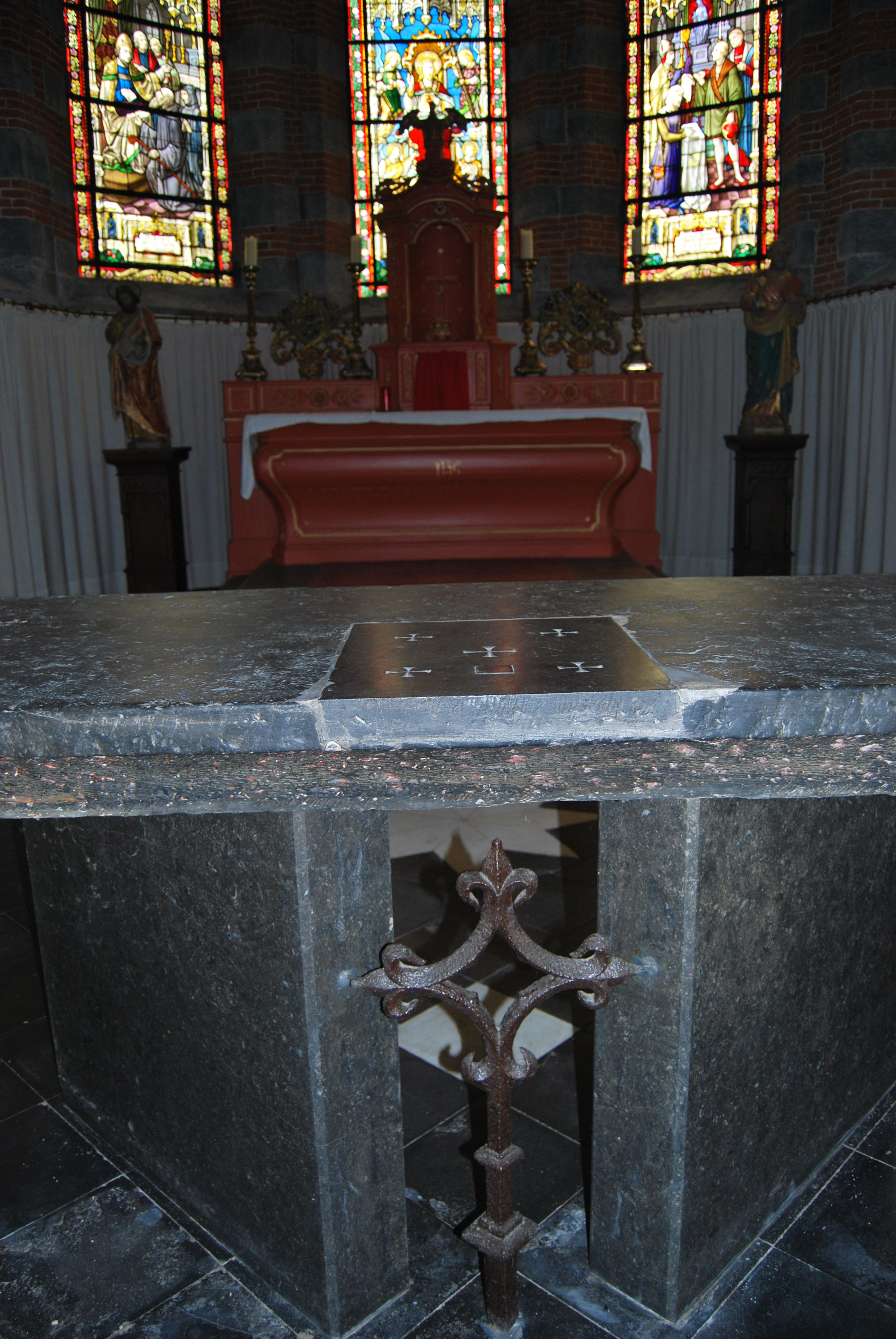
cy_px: 670
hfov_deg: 48.0
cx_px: 448
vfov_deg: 67.3
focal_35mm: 27
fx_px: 1005
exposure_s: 1/60
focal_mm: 18
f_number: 3.5
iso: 200
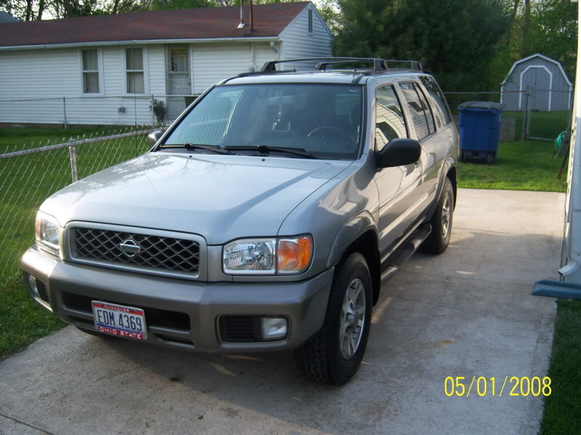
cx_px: 290
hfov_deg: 51.4
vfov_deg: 39.7
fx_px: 604
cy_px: 218
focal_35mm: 36
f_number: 2.8
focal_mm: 7.5
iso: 80
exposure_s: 1/320
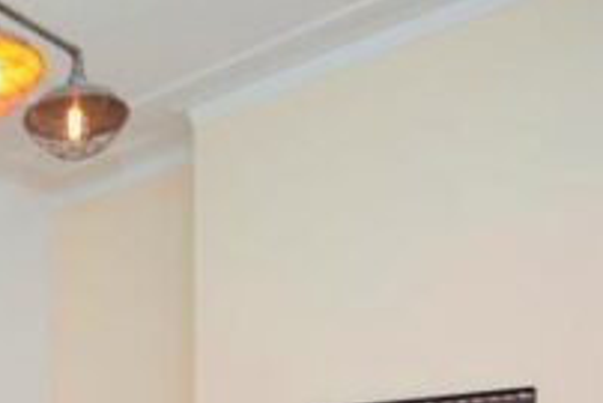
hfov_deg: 33.3
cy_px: 576
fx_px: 872
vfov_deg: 22.2
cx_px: -63
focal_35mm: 52
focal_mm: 10
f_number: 4
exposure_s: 1/60
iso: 800
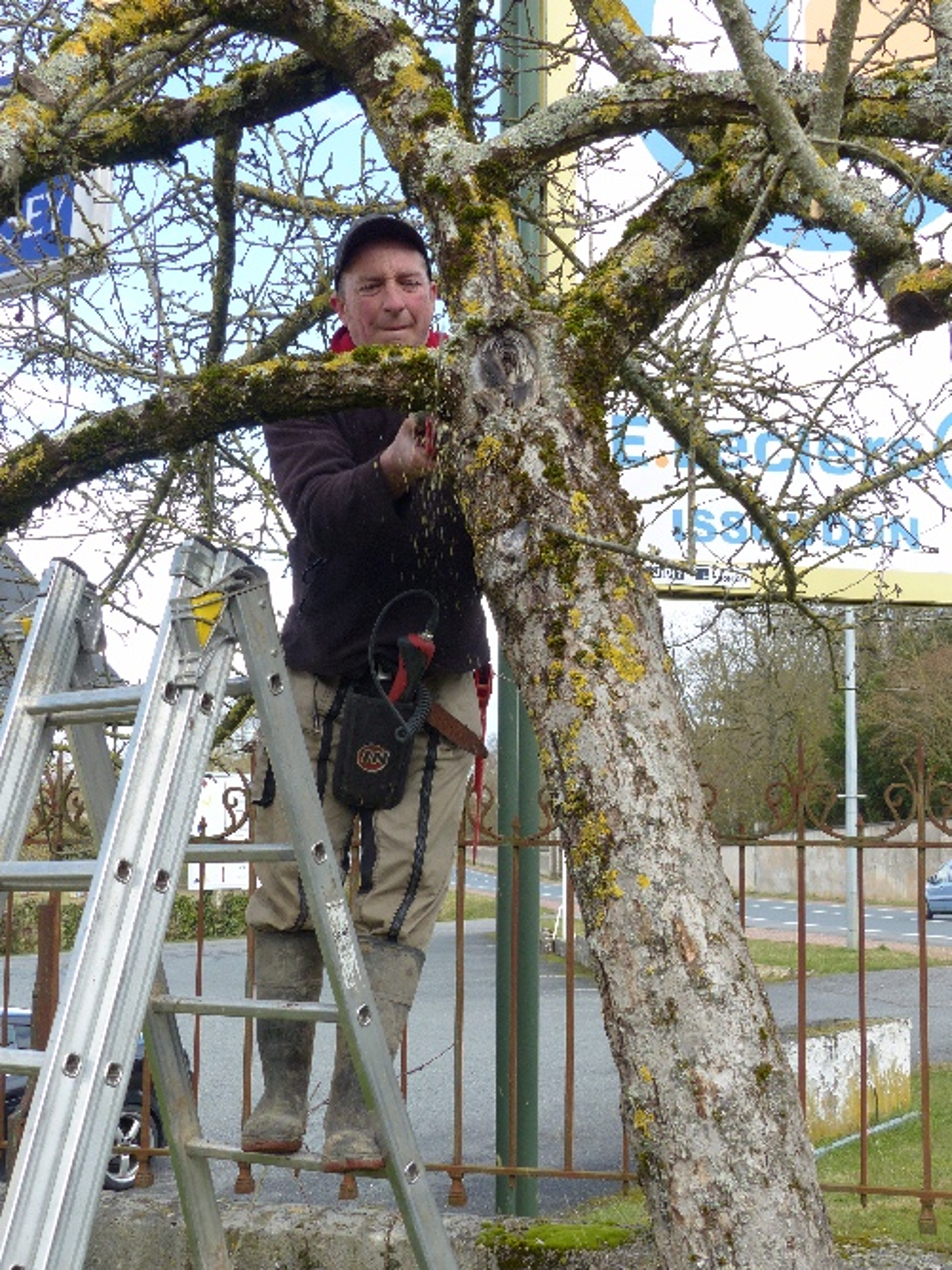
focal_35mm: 45
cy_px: 635
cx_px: 476
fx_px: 1650
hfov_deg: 32.2
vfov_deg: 42.1
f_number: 4
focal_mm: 8.1
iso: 100
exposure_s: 1/250
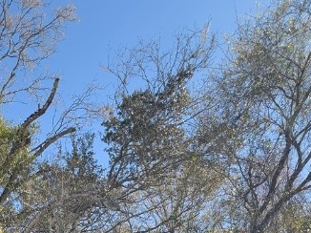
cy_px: 320
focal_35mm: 44
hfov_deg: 40.8
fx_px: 395
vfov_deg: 26.6
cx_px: 52
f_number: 2.2
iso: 40
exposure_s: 1/460
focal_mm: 2.22
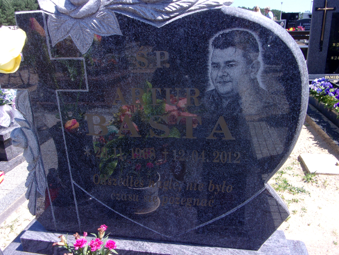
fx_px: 274
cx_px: 170
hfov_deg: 63.4
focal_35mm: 28
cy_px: 128
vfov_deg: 49.7
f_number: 10.8
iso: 80
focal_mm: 5.1
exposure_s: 1/38
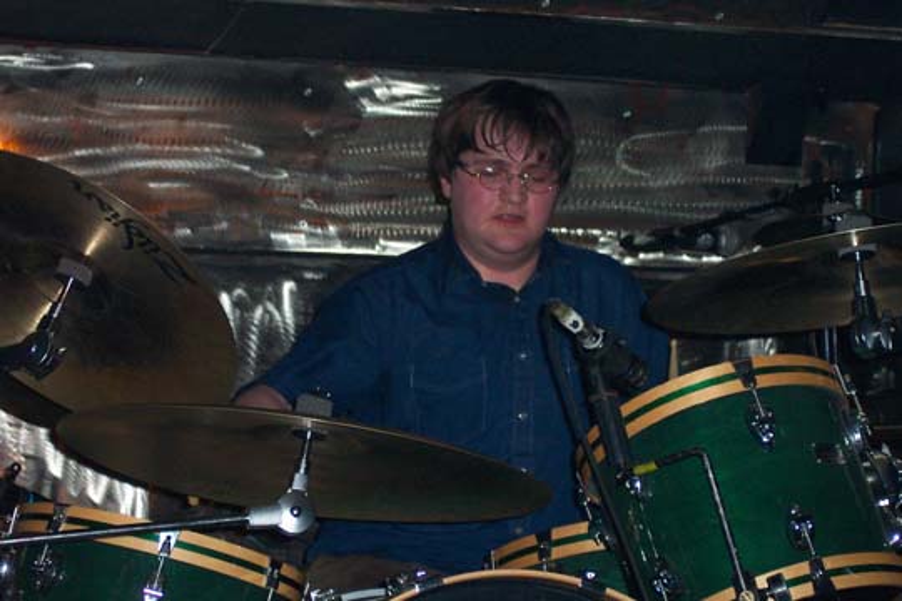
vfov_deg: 12.0
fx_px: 2856
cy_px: 300
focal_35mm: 114
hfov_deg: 17.9
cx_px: 451
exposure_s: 1/90
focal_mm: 24
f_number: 4.8
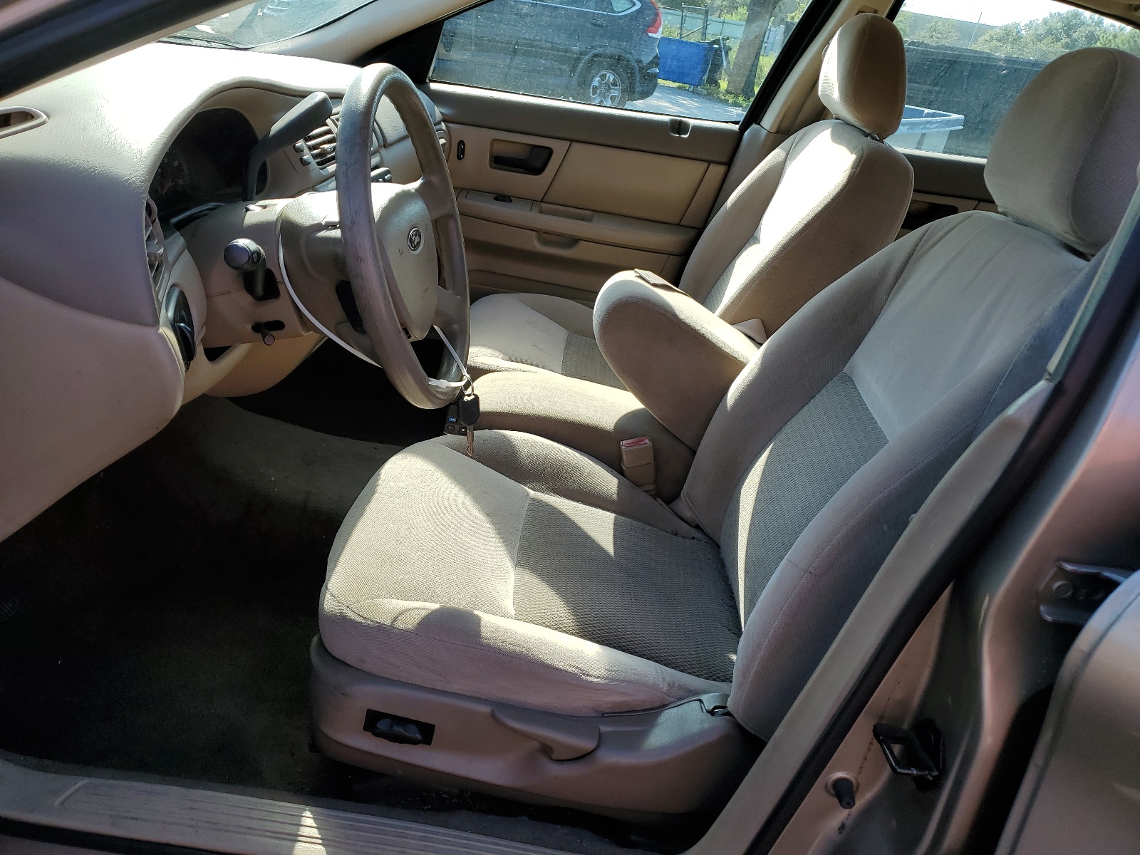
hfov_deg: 67.3
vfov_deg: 53.1
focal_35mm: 26
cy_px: 428
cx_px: 570
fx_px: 856
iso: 50
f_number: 1.5
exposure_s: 1/909
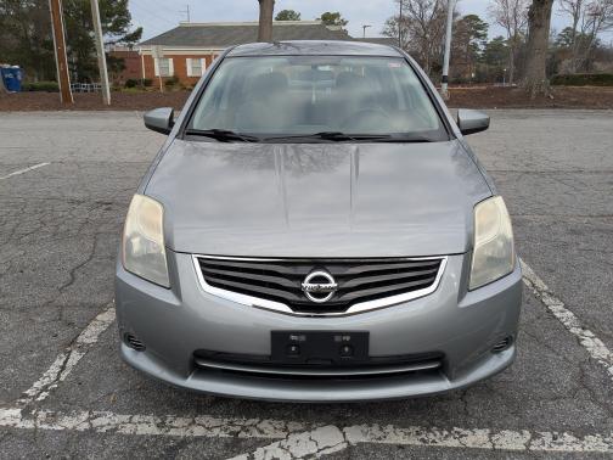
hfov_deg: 65.3
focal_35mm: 27
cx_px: 306
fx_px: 478
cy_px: 230
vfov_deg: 51.4
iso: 60
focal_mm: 4.38
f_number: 1.73
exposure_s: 1/1376
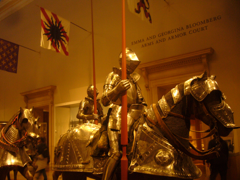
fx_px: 243
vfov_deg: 40.7
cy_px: 90
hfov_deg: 52.6
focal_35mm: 35
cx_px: 120
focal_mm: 5.8
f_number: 2.8
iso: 200
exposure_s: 1/8
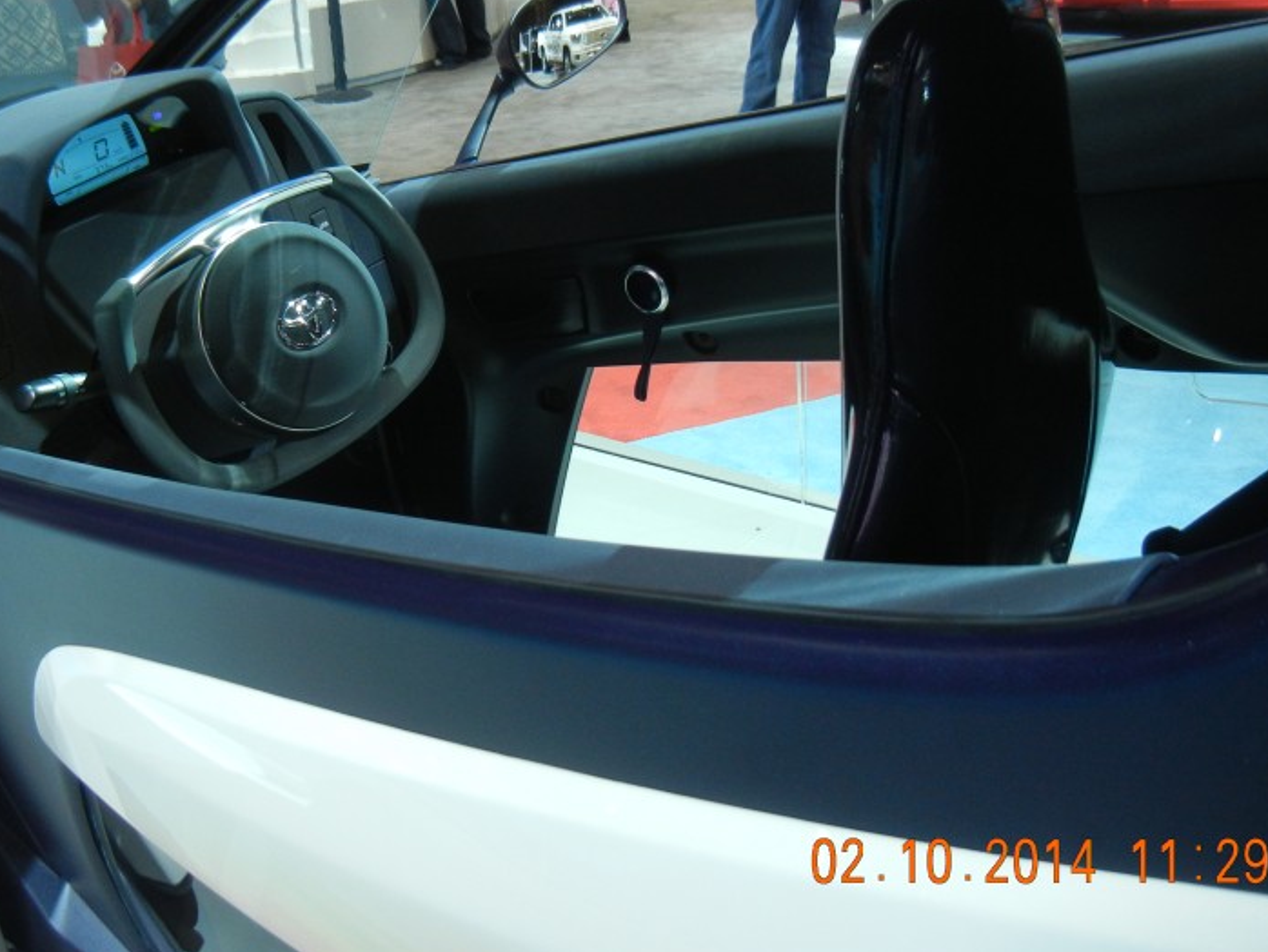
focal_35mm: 44
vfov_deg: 32.6
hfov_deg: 42.5
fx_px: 1612
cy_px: 309
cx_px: 452
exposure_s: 1/51.6
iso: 277
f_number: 3.5
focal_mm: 5.4
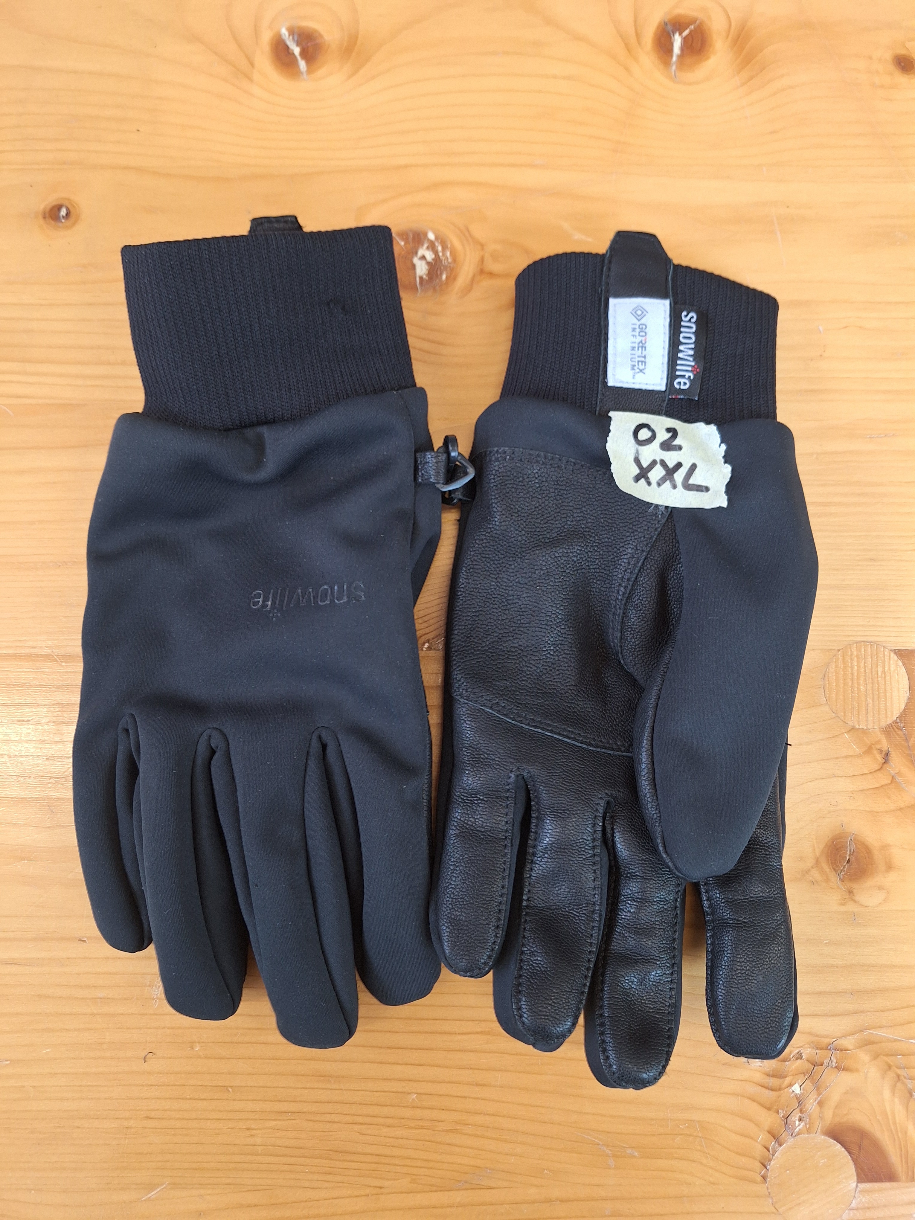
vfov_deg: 73.9
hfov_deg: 58.9
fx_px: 811
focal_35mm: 23
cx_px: 458
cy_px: 610
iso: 200
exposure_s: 1/50
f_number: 1.8
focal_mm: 5.54
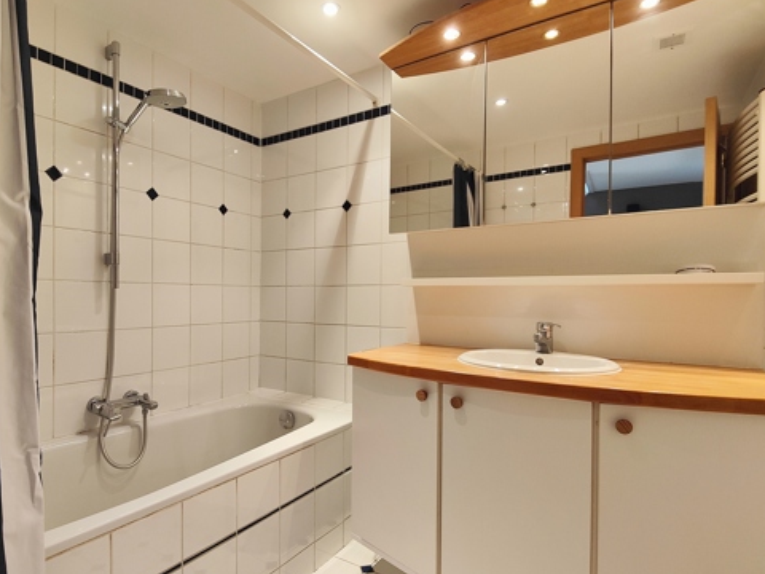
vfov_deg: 65.9
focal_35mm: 20
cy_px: 301
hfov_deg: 81.5
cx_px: 343
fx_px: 442
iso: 160
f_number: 2.2
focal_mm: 3.5
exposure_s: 1/50
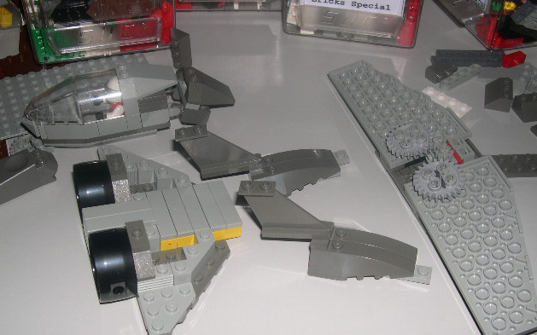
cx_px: 267
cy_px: 194
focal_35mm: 41
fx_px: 600
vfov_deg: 31.2
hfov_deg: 48.2
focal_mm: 8
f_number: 7.6
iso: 100
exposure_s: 1/60
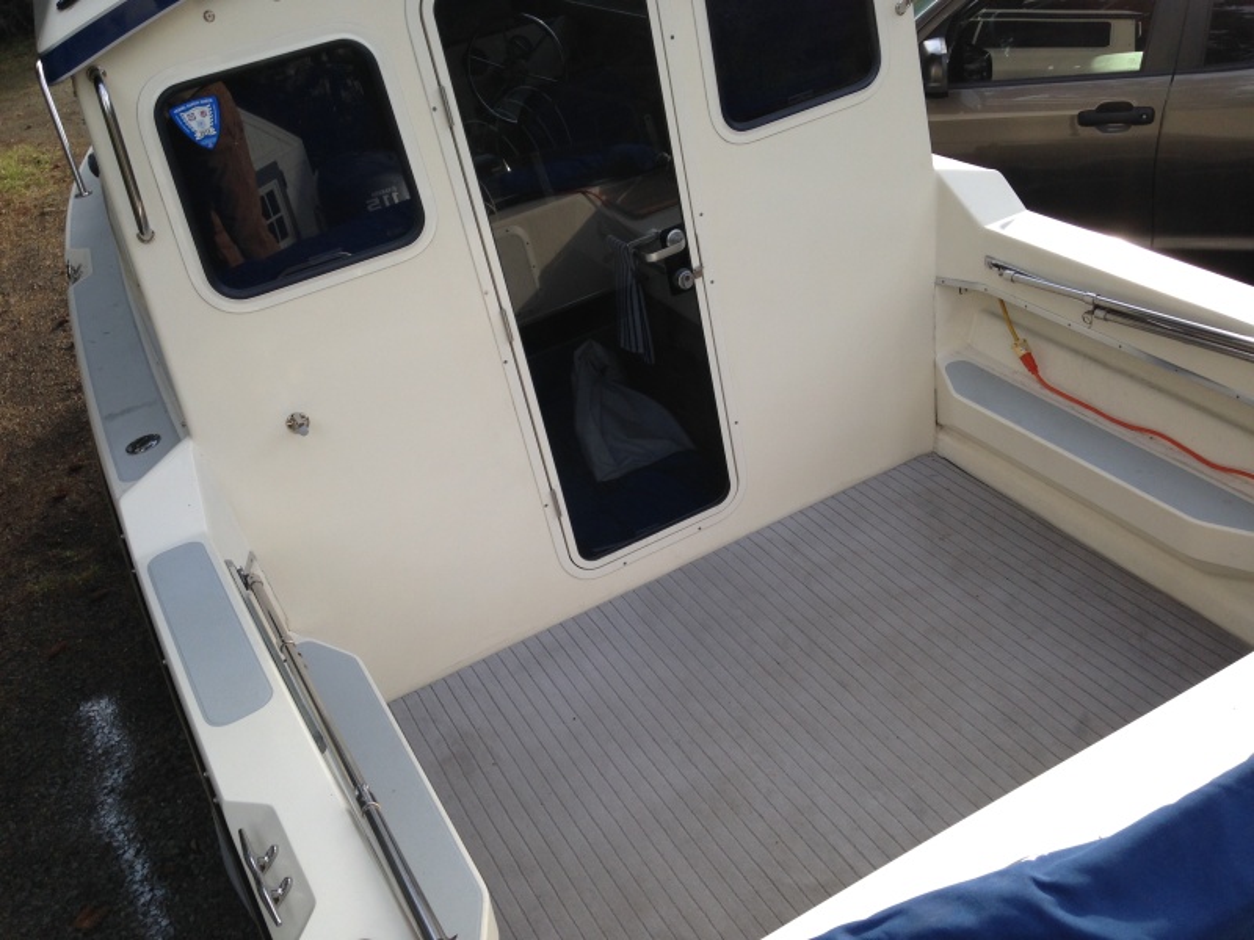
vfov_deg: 42.9
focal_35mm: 33
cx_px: 627
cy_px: 470
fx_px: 1195
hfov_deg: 55.4
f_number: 2.4
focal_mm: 4.12
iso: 50
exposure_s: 1/350
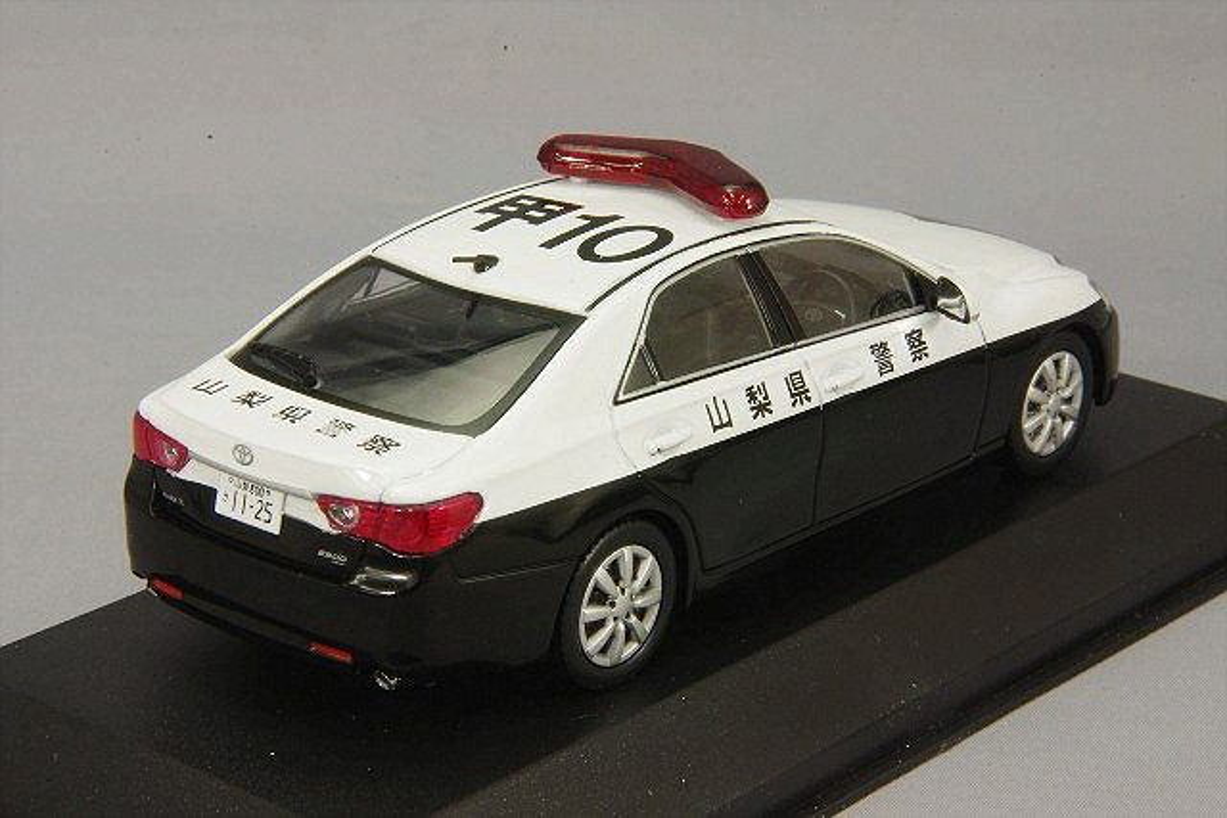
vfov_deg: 12.2
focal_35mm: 112
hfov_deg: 18.3
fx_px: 3818
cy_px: 409
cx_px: 614
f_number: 32
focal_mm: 75
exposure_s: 1/1.67
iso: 400
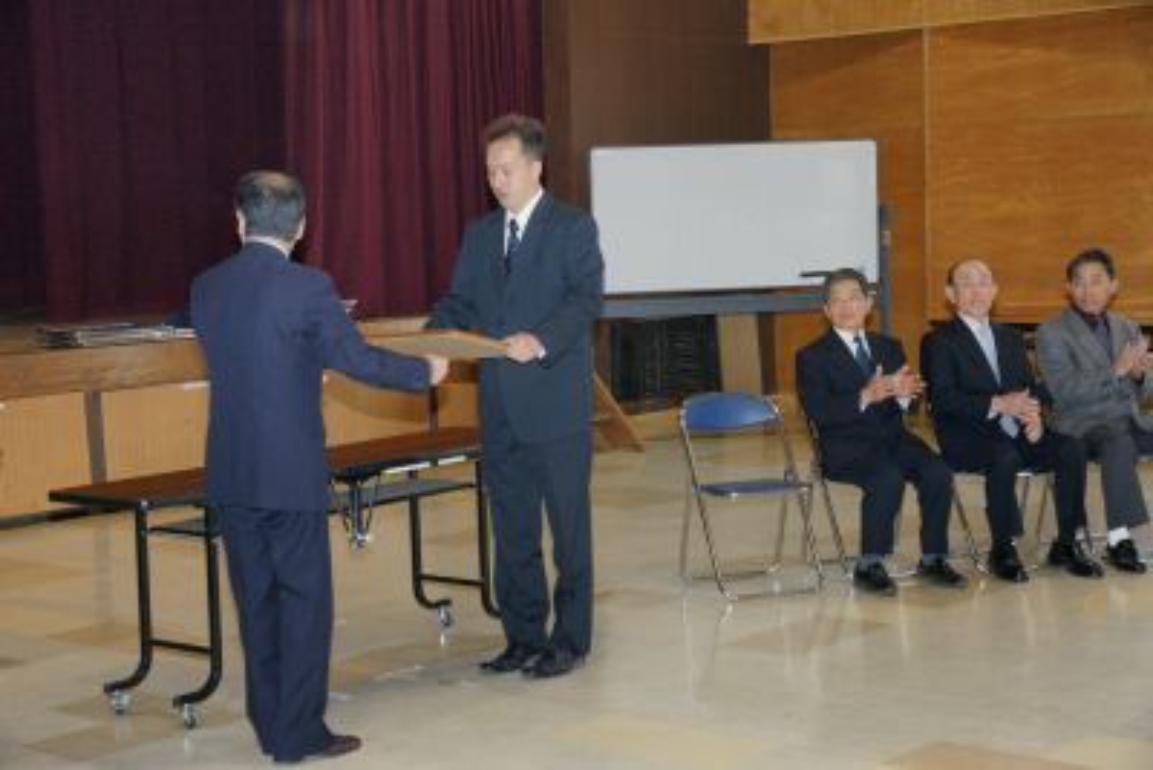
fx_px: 1922
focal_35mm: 60
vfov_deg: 22.6
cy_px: 385
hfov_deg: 33.4
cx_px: 576
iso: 800
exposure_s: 1/60
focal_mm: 40
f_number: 8
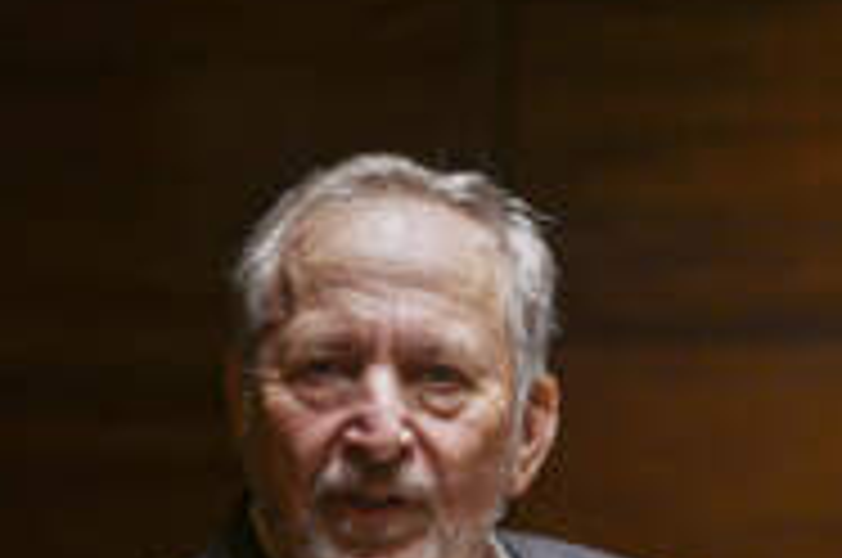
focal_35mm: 428
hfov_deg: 4.8
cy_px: 567
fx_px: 9993
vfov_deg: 3.2
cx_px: 711
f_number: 2.8
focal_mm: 200
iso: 1100
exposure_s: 1/350
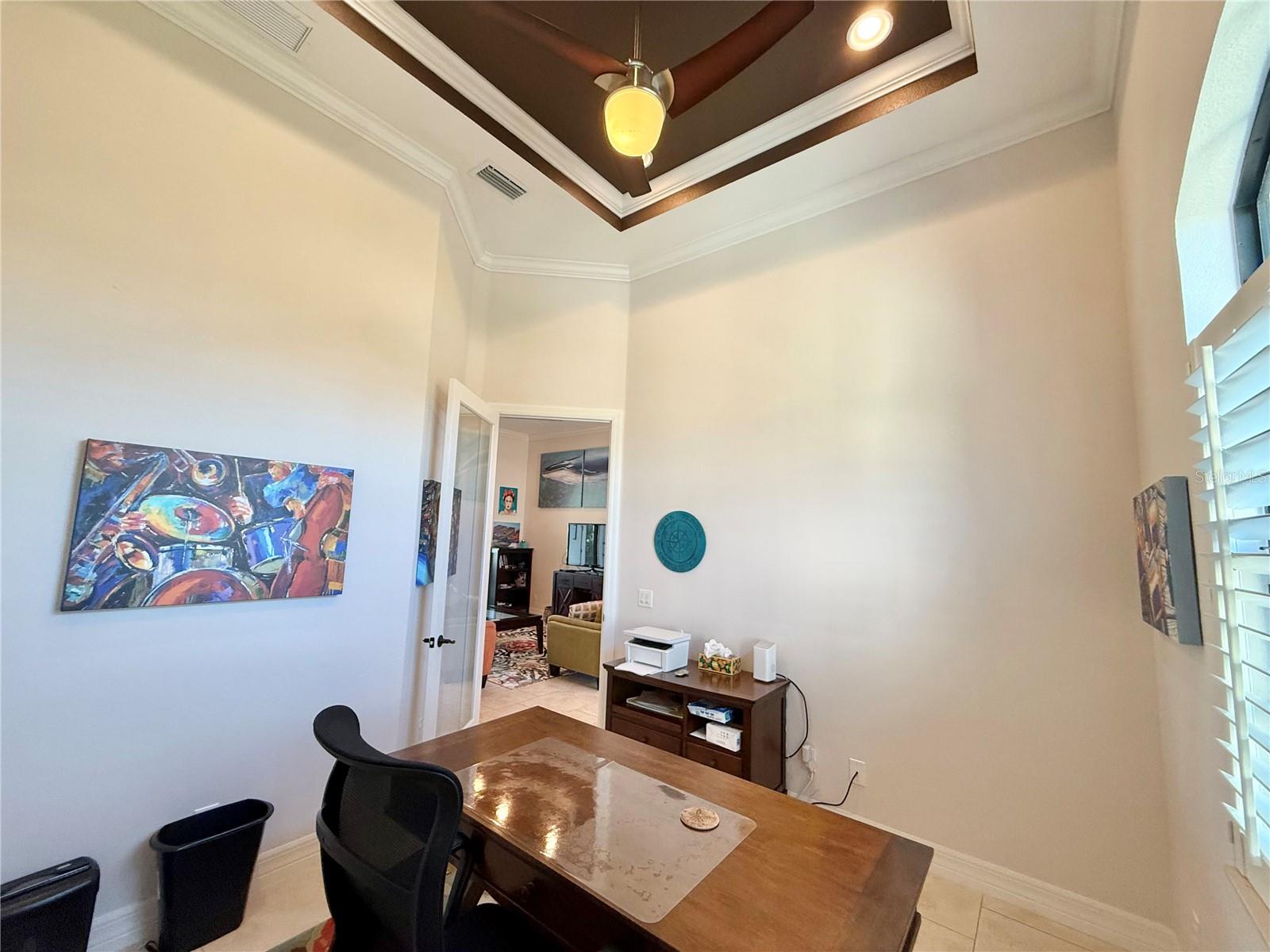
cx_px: 635
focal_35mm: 14
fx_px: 514
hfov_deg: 102.1
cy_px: 476
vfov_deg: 85.7
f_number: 2.2
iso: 250
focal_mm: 2.22
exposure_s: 1/120
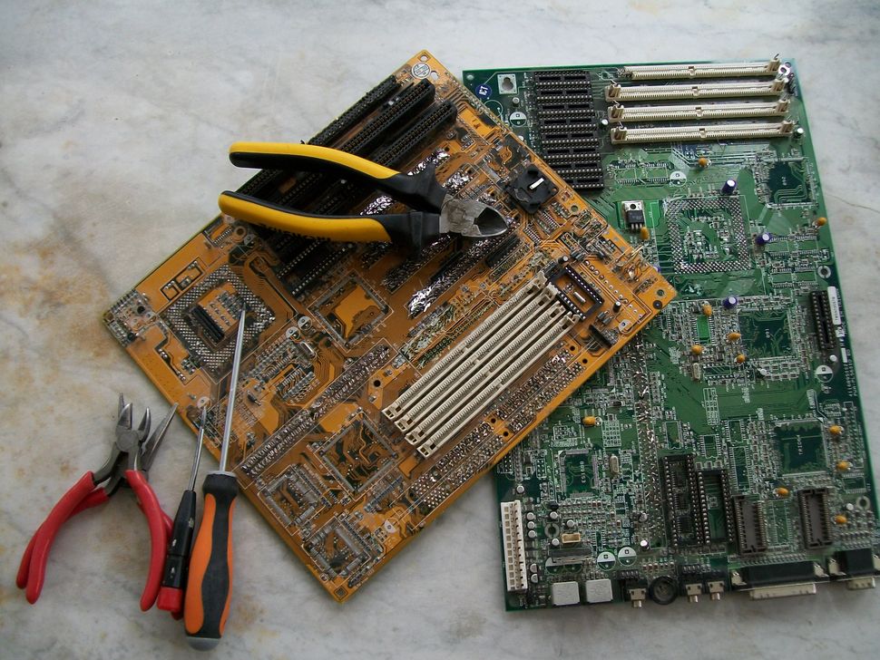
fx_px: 915
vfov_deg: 39.7
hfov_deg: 51.3
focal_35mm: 36
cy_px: 330
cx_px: 440
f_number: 2.7
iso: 80
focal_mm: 6
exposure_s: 1/125
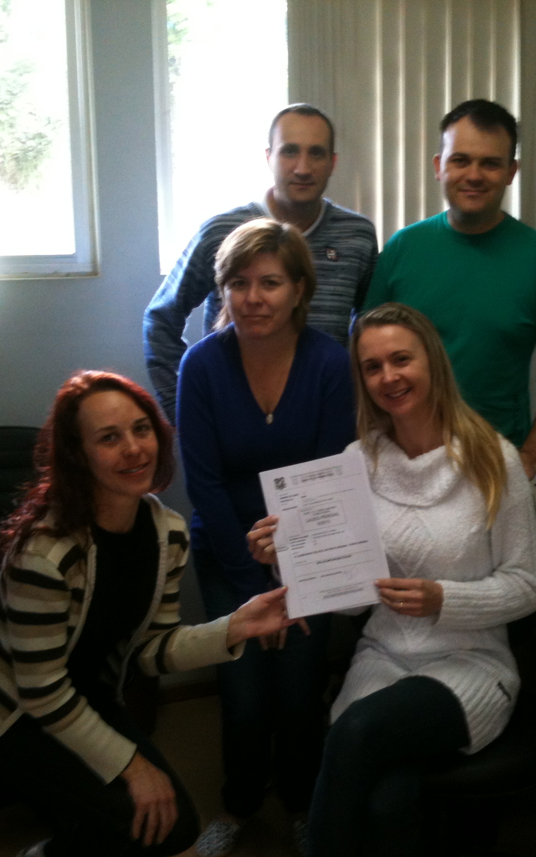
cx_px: 383
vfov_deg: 40.3
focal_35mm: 50
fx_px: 1169
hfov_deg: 25.6
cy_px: 430
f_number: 2.8
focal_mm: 3.85
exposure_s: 1/15
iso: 80
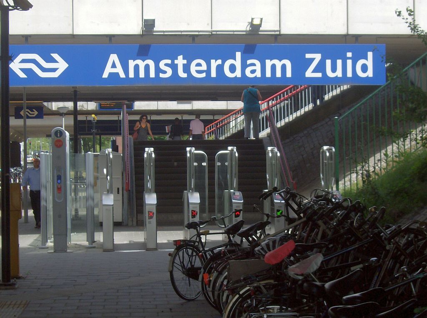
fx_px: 1046
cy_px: 159
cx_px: 214
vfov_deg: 17.3
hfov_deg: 23.1
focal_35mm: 85
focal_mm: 14.1
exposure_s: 1/239
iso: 100
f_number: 6.9
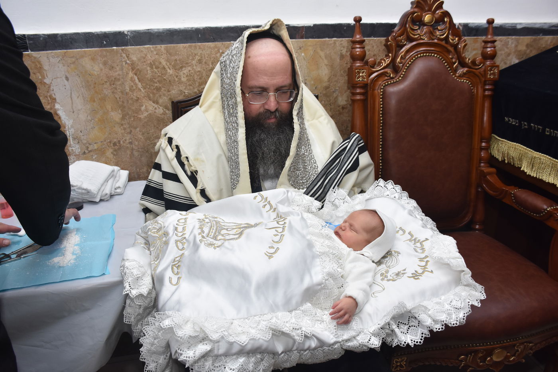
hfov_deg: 67.4
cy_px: 186
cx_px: 279
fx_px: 418
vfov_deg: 47.9
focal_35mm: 27
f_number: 6.3
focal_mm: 18
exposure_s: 1/160
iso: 1000
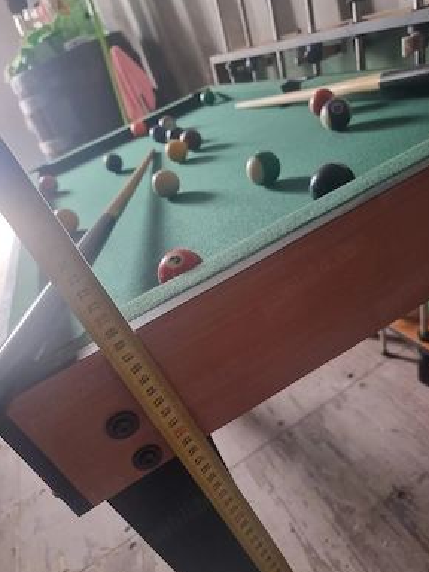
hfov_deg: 54.9
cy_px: 296
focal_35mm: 25
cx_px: 222
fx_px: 413
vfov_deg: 69.4
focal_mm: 6.7
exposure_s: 1/50
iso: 640
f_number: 1.8
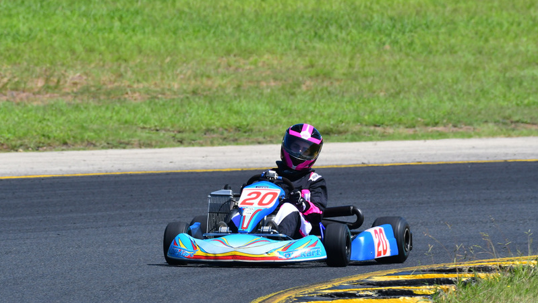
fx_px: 10343
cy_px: 168
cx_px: 269
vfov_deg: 1.7
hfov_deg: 3.0
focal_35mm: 725
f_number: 11
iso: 500
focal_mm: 460
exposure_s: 1/640
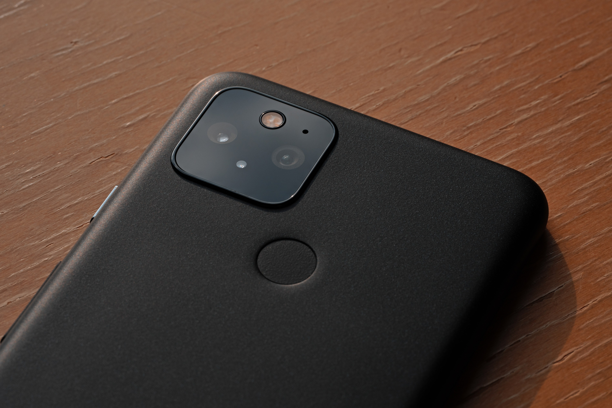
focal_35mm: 105
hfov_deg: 19.5
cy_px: 204
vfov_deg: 13.0
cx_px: 306
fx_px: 1785
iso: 400
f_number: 16
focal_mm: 105
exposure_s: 1/100
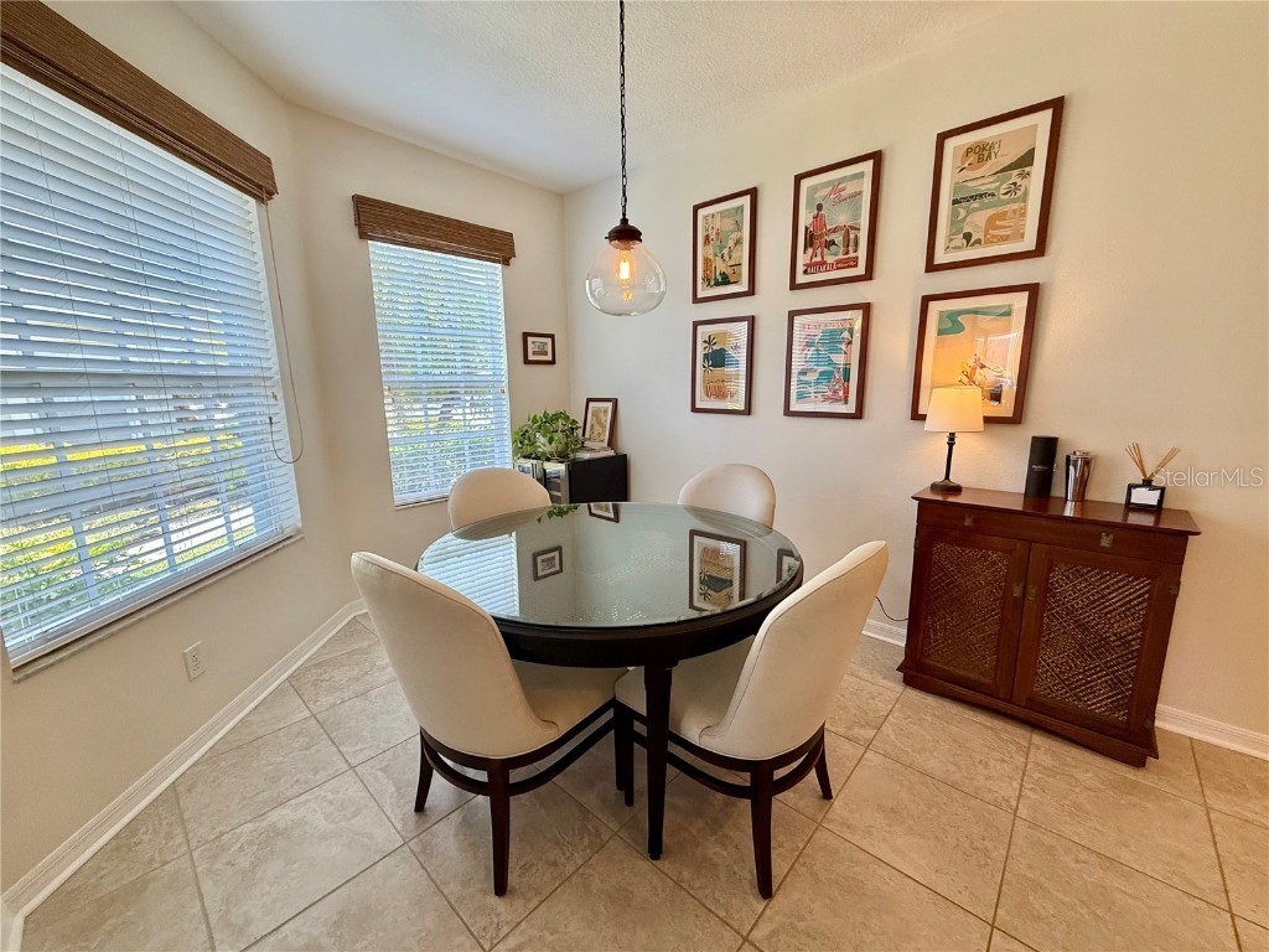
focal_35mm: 14
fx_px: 513
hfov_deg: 102.1
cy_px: 476
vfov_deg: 85.7
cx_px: 634
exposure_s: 1/120
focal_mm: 2.22
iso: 125
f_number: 2.2
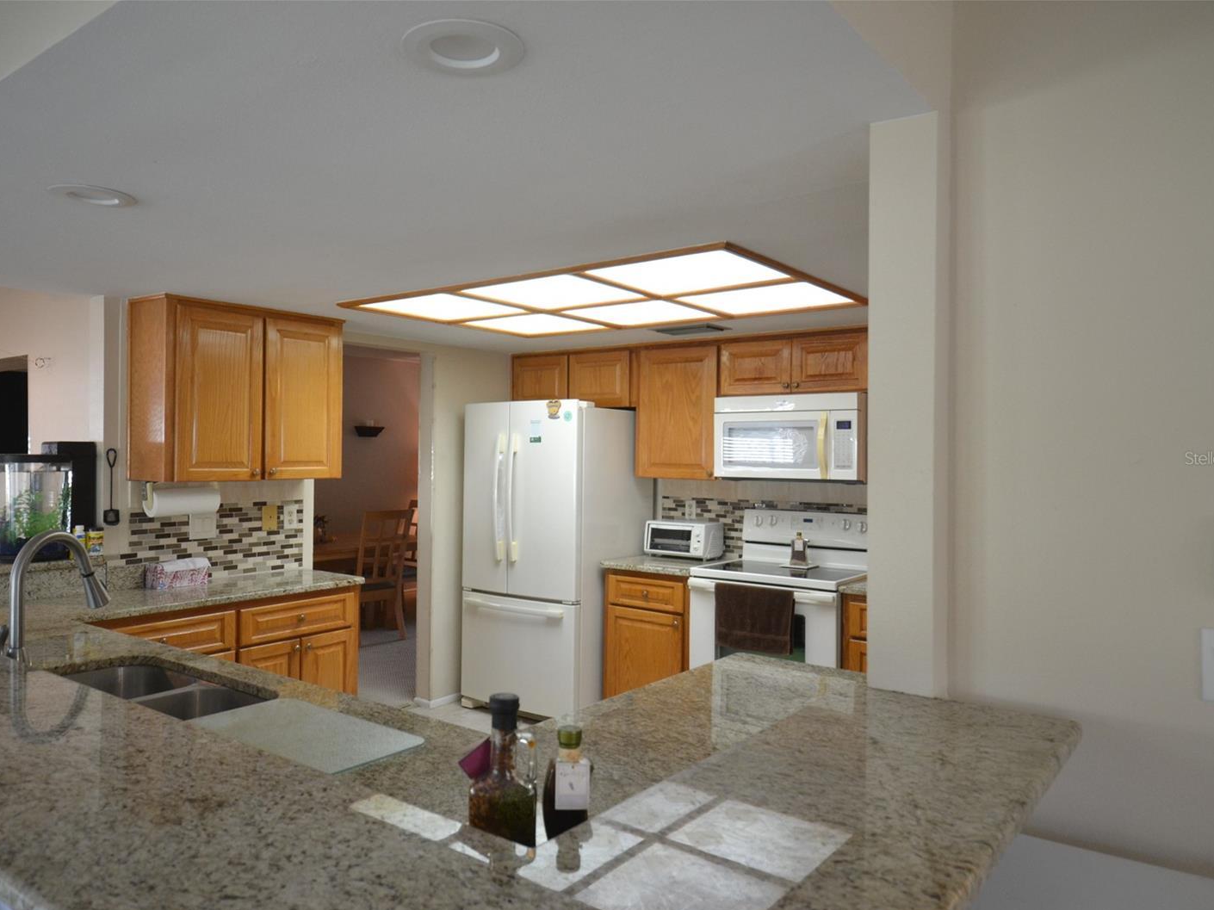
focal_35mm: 25
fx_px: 861
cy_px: 458
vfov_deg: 55.7
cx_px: 573
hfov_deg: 70.3
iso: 900
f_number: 4
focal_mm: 15
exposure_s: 1/60
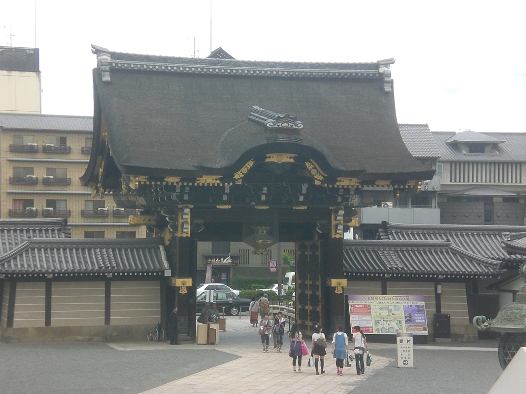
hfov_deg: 19.6
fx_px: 1520
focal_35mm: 100
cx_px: 263
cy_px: 197
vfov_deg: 14.8
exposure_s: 1/160
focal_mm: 16.51
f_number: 5.4
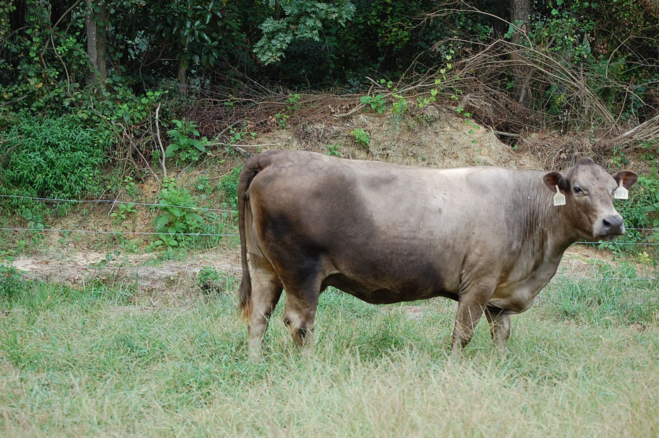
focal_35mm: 82
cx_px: 330
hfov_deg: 24.6
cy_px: 219
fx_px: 1509
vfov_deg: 16.5
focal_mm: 55
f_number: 5.6
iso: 200
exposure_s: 1/125
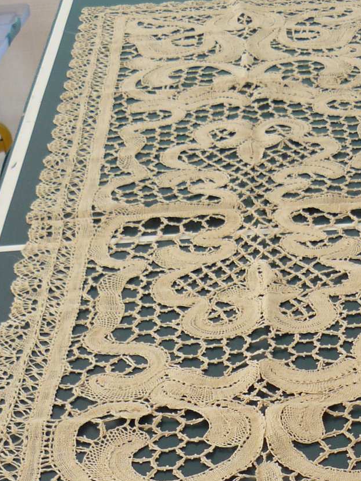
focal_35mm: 89
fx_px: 1238
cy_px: 468
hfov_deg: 16.4
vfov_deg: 21.3
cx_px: 302
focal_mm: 6
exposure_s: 1/60
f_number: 2.8
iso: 100
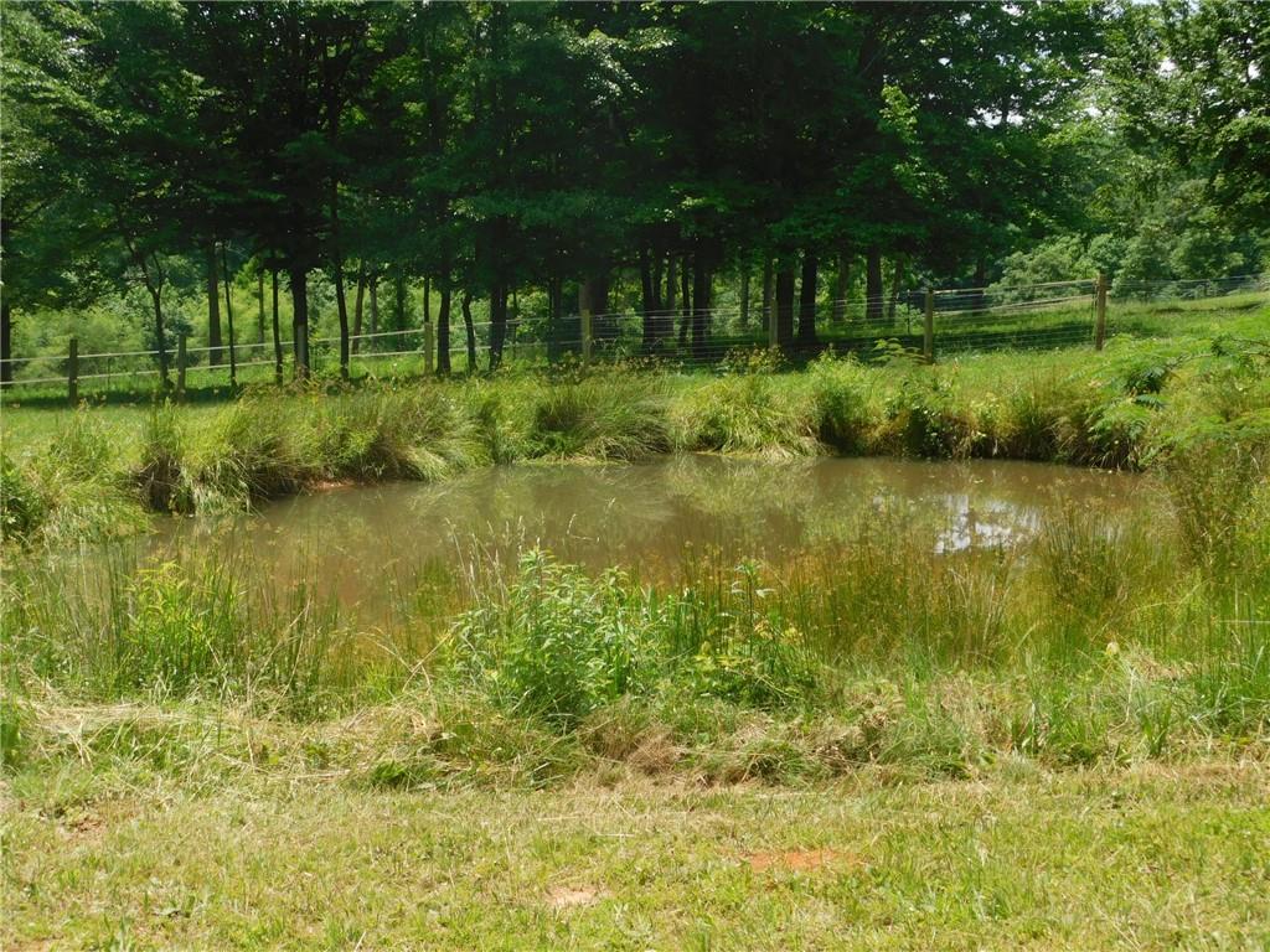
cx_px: 635
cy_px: 476
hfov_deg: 37.5
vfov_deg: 28.6
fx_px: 1871
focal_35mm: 51
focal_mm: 9
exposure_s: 1/640
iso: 125
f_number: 3.8
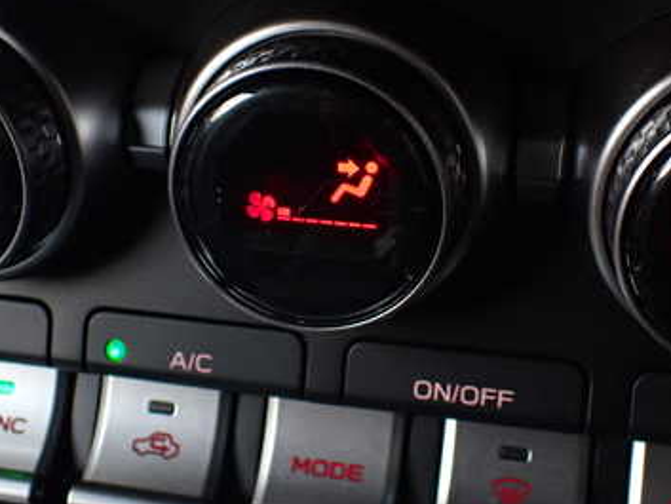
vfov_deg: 28.6
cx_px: 373
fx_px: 989
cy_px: 223
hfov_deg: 37.4
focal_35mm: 51
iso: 320
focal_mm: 5.4
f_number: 2.3
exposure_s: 1/125
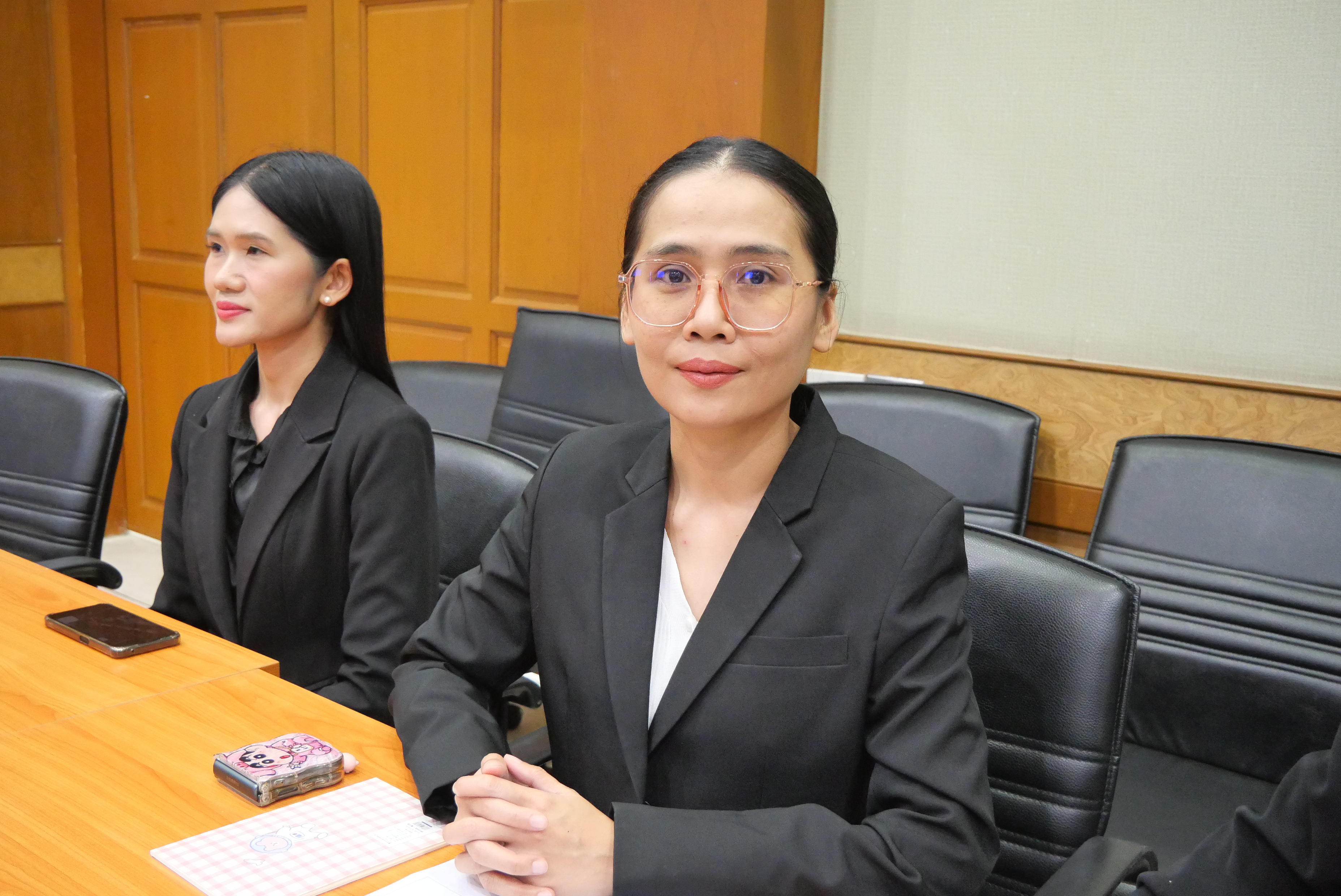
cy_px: 448
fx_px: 1379
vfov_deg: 36.0
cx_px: 670
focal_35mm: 37
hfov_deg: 51.9
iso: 3200
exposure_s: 1/50
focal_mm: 18
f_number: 3.9
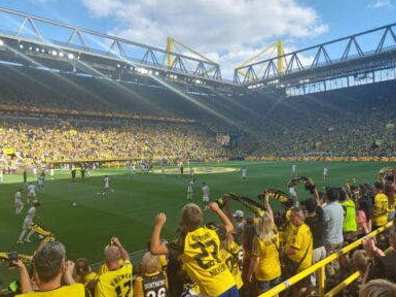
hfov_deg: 67.3
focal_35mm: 26
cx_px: 191
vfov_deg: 53.0
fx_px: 297
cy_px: 150
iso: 40
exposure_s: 1/544
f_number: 1.8
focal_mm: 5.23
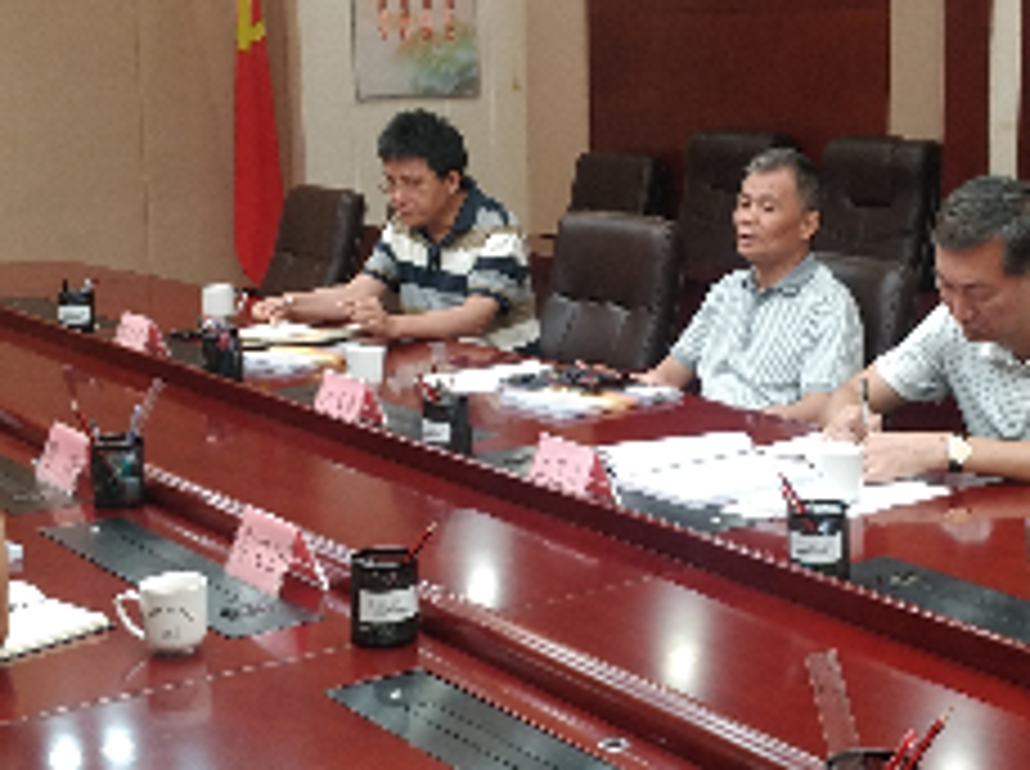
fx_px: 1901
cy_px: 335
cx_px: 670
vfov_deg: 22.9
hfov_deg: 30.1
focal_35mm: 64
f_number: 1.9
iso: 109
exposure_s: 1/25
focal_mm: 3.94
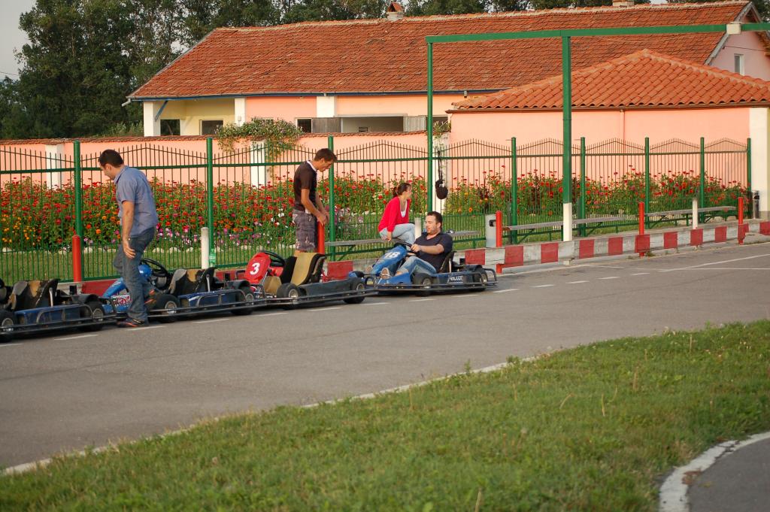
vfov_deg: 16.5
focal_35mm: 82
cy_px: 256
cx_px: 385
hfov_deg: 24.6
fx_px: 1763
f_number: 4
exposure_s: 1/800
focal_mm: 55
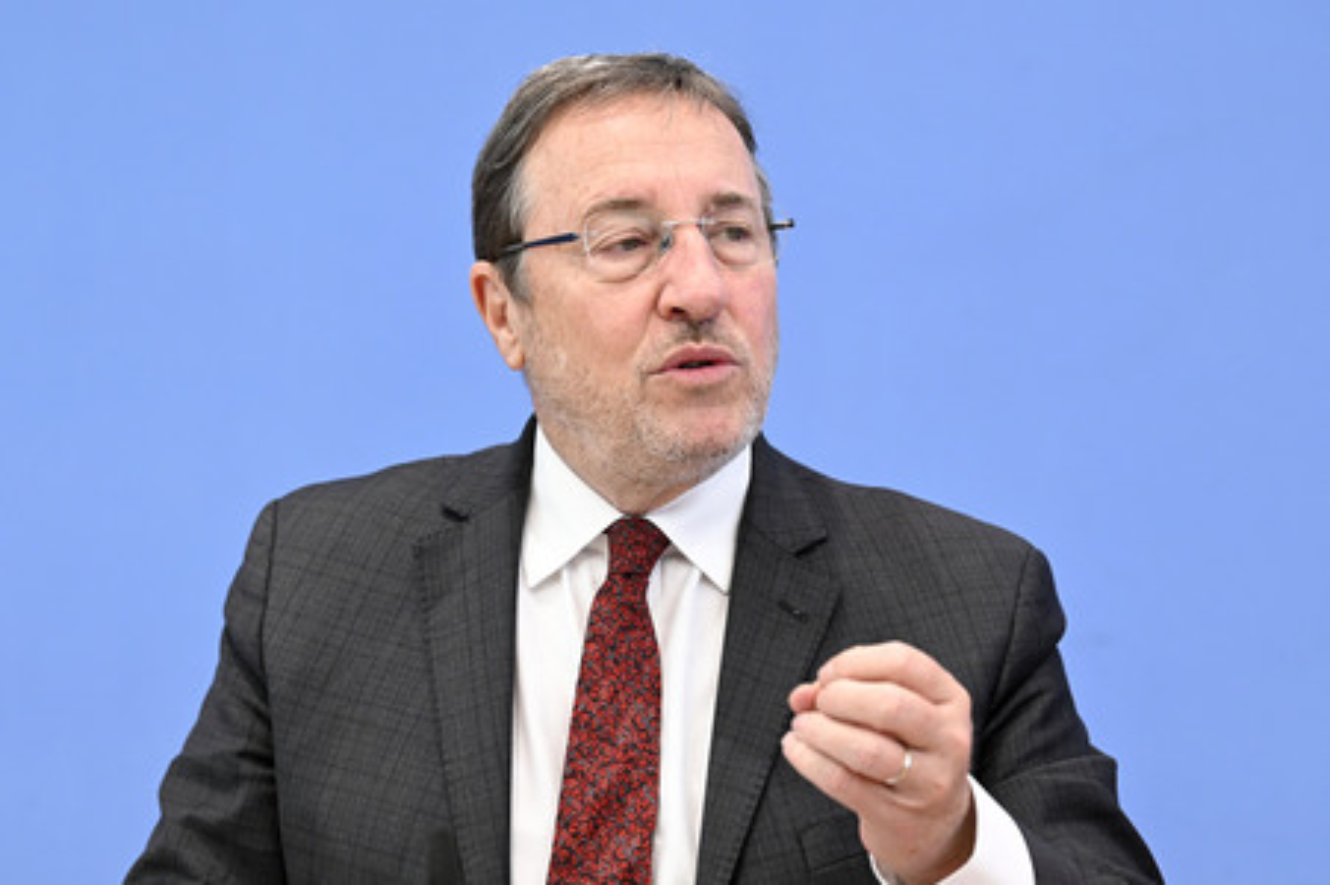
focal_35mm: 110
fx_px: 4061
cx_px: 665
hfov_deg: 18.6
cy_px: 442
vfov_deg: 12.4
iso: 2500
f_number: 5
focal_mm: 110
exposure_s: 1/400
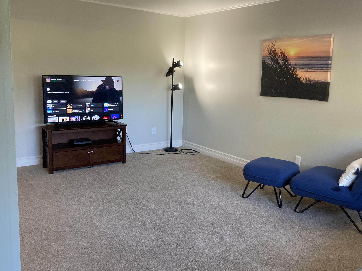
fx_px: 335
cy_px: 129
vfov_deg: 44.1
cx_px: 195
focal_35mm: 32
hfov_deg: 56.8
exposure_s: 1/60
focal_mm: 3.99
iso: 200
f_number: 1.8
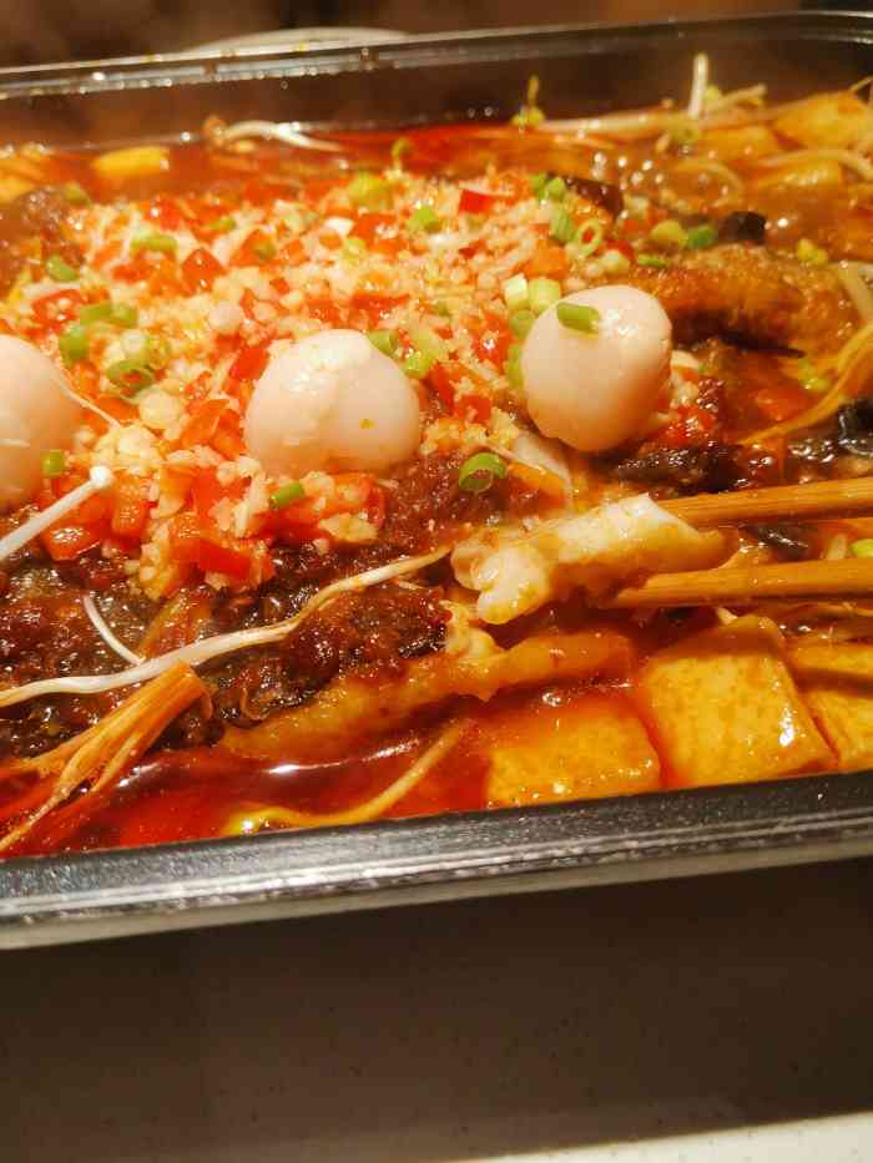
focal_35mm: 27
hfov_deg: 51.4
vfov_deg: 65.3
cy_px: 582
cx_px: 436
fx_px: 908
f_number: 1.8
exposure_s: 1/179
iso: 50
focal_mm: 4.75
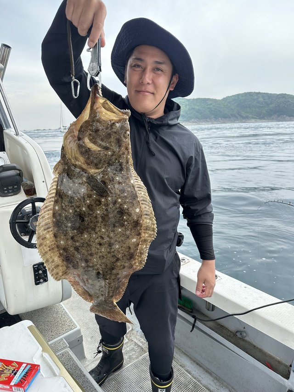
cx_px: 147
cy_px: 196
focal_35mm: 24
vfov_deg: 71.6
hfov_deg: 56.8
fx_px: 272
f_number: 1.78
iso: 80
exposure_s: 1/872
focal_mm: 6.86
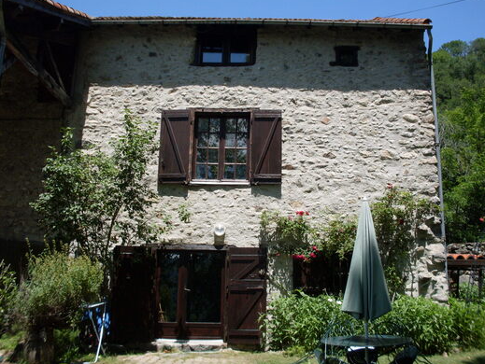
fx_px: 547
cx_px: 248
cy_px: 181
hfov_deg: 47.8
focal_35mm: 39
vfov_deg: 36.9
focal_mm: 6.3
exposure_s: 1/180
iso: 80
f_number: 8.4
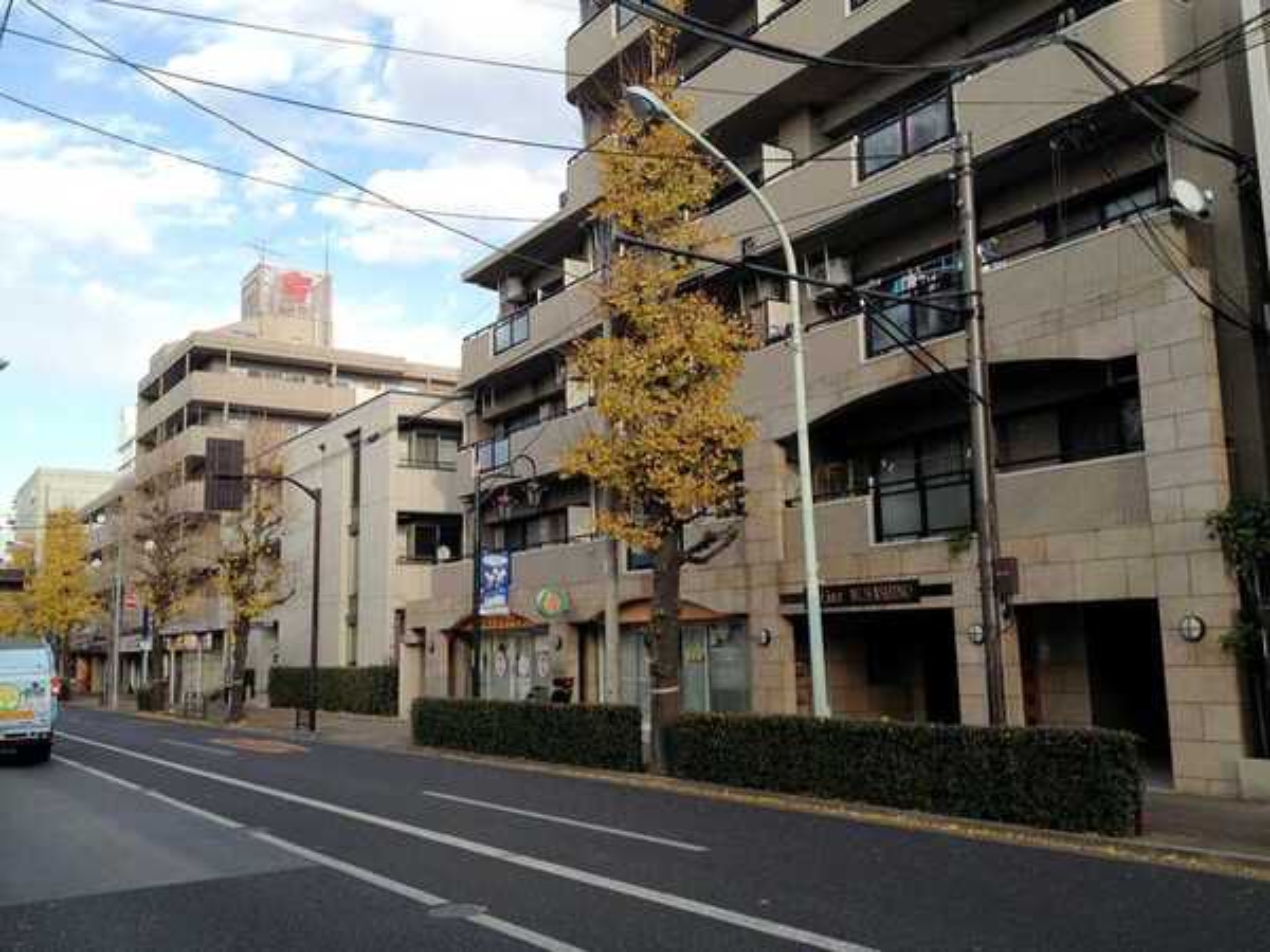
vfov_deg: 40.7
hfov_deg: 52.6
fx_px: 1284
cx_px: 635
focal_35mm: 35
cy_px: 476
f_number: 2.4
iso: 50
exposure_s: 1/516
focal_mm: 4.28
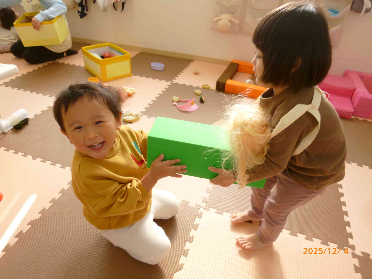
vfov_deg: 56.8
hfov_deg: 71.6
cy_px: 140
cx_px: 186
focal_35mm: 24
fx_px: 258
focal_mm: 4.3
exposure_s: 1/125
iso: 100
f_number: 2.5
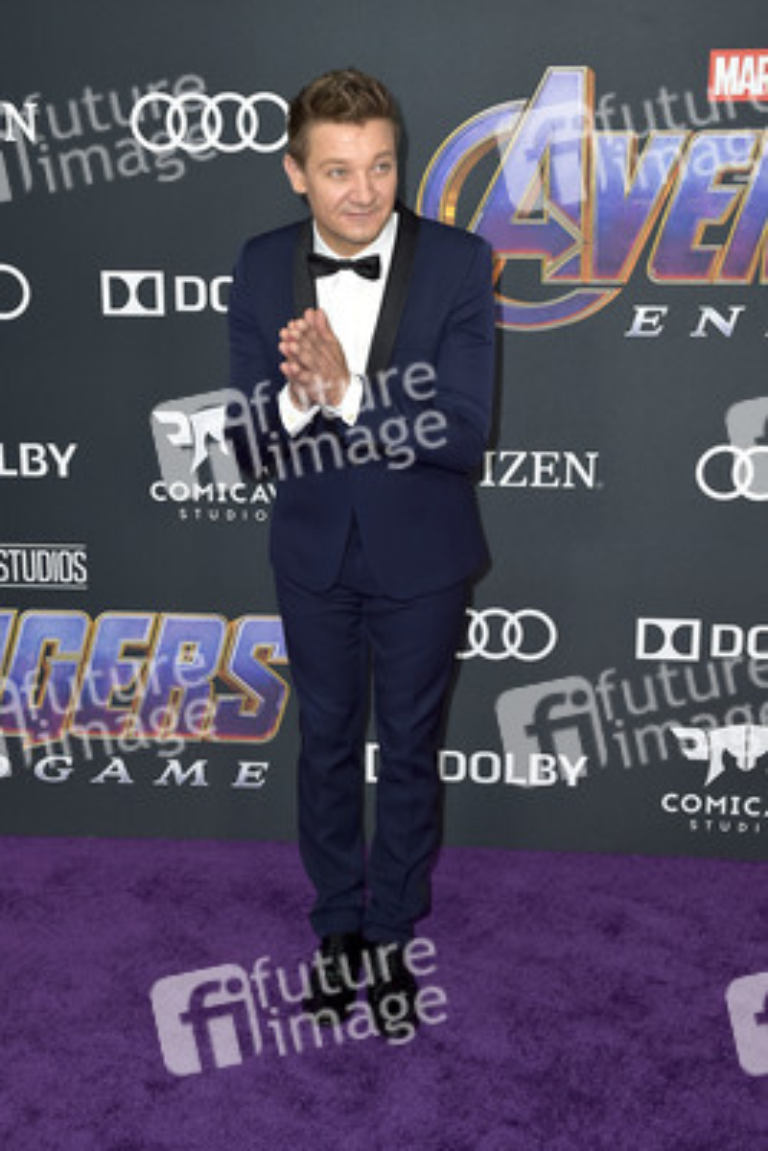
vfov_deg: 46.4
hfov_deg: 31.9
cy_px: 576
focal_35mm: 42
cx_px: 384
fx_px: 1343
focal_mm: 42
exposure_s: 1/250
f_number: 5
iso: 250
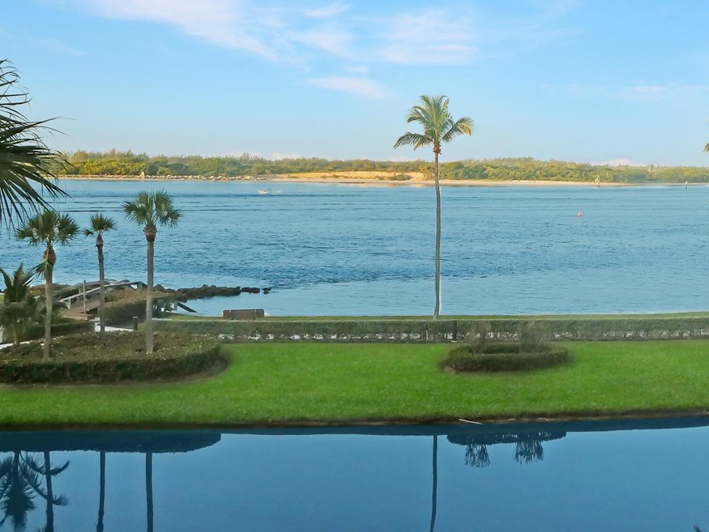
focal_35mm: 48
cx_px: 538
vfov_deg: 30.2
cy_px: 222
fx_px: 983
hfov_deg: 38.6
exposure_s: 1/400
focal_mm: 4.3
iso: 80
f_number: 3.3
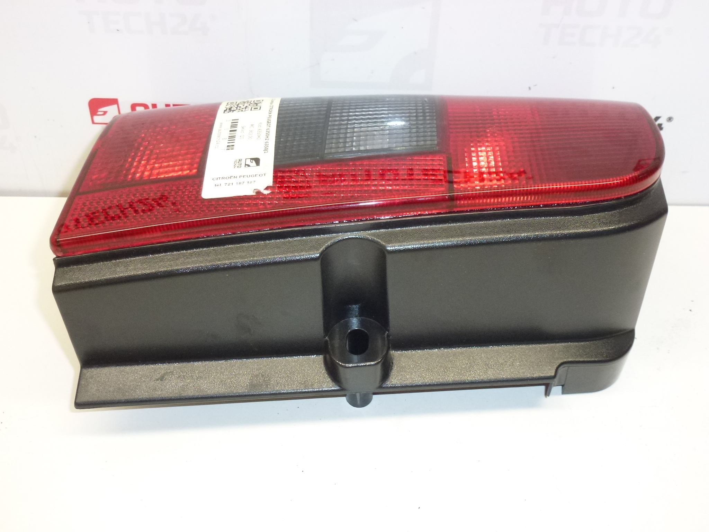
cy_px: 266
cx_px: 354
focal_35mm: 38
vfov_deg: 37.7
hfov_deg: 49.0
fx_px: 778
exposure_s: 1/125
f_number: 3.8
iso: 400
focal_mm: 6.8
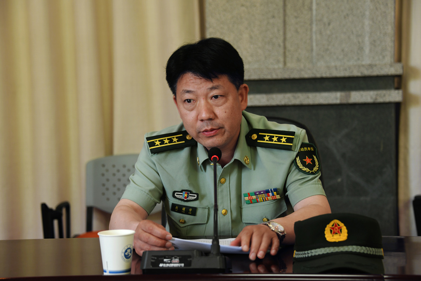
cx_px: 210
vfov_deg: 16.1
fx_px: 994
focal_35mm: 85
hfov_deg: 23.9
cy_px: 140
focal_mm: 85
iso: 500
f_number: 5
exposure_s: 1/30
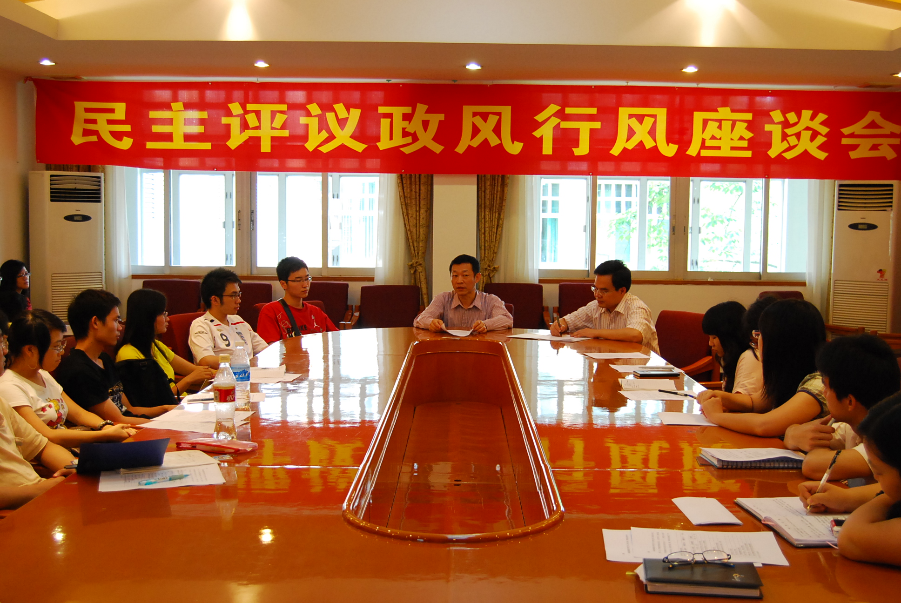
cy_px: 302
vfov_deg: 32.0
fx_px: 1052
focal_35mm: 42
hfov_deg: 46.3
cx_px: 450
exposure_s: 1/40
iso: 800
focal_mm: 28
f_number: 4.2
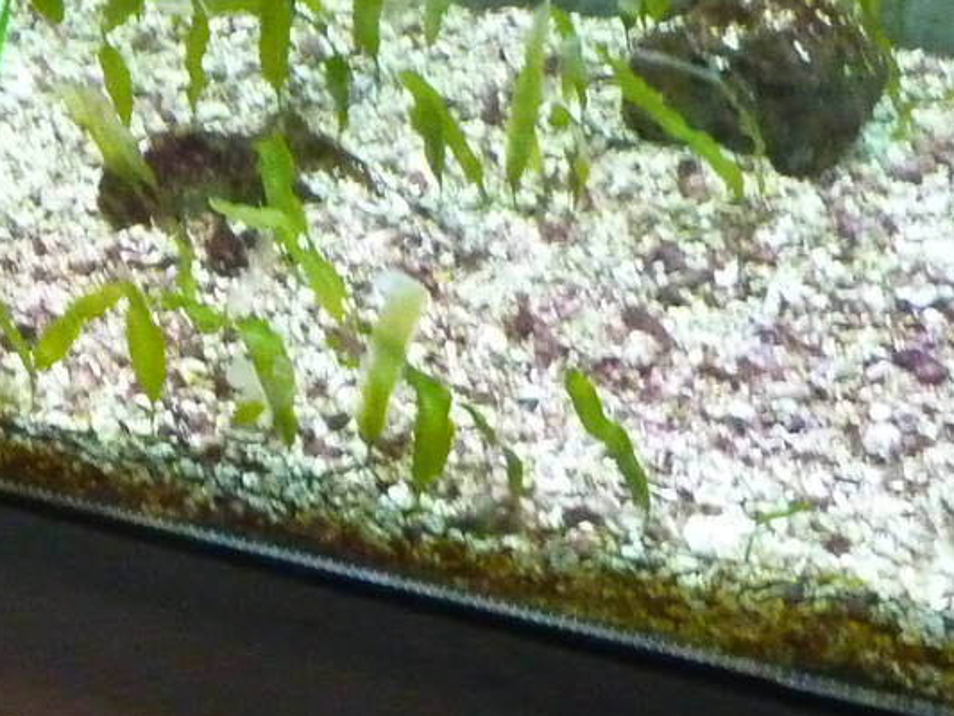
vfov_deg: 18.2
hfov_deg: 24.7
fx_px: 2067
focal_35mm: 75
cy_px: -247
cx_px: -11
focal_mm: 4.1
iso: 800
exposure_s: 1/20
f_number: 3.3
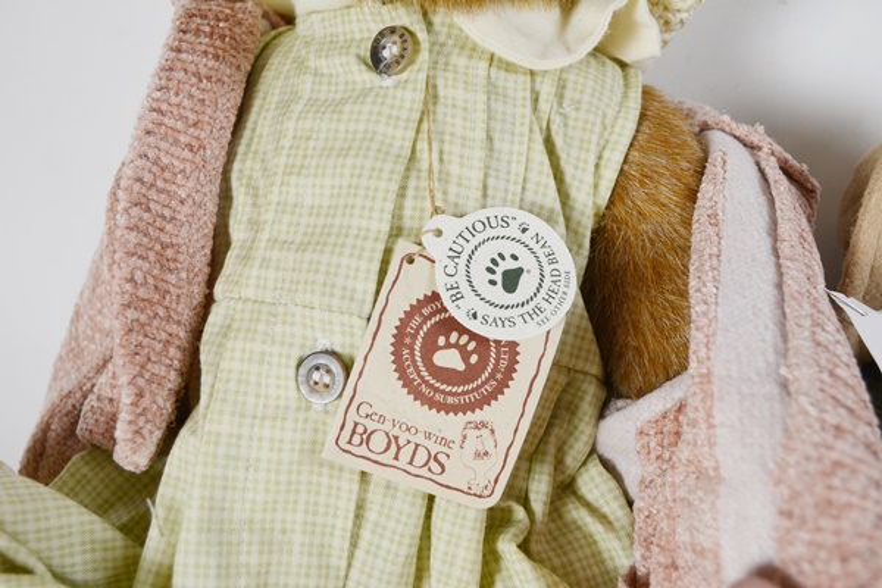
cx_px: 441
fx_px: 808
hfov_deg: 57.2
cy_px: 294
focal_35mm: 33
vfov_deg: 40.0
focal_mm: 22
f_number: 5.6
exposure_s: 1/125
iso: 360
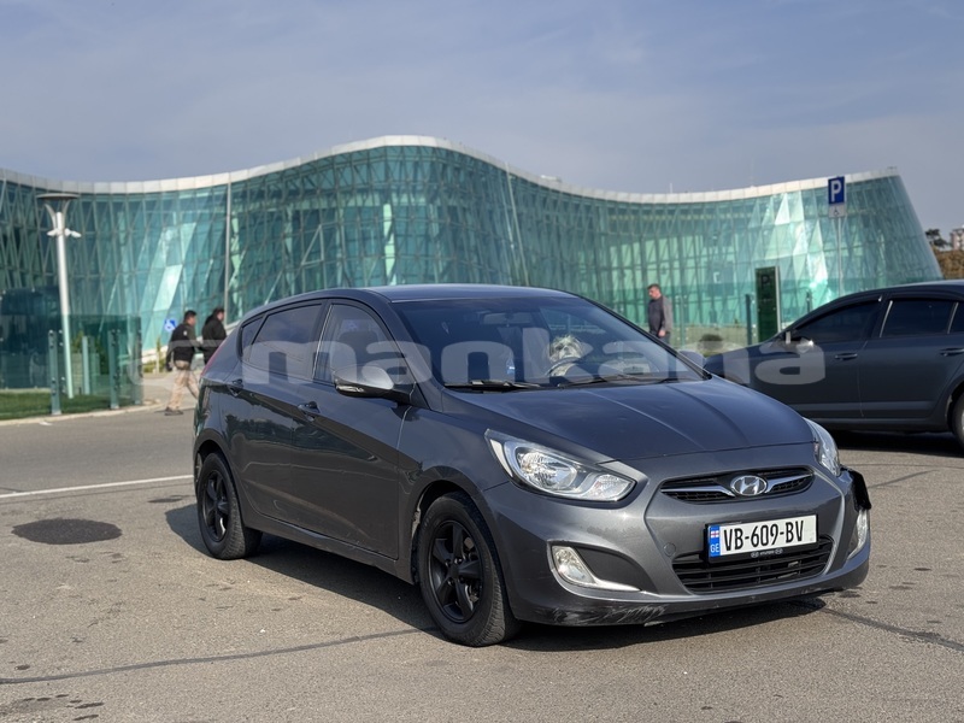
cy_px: 362
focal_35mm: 48
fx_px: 1337
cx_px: 482
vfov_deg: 30.3
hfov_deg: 39.7
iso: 64
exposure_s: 1/2833
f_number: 1.78
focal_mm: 6.76
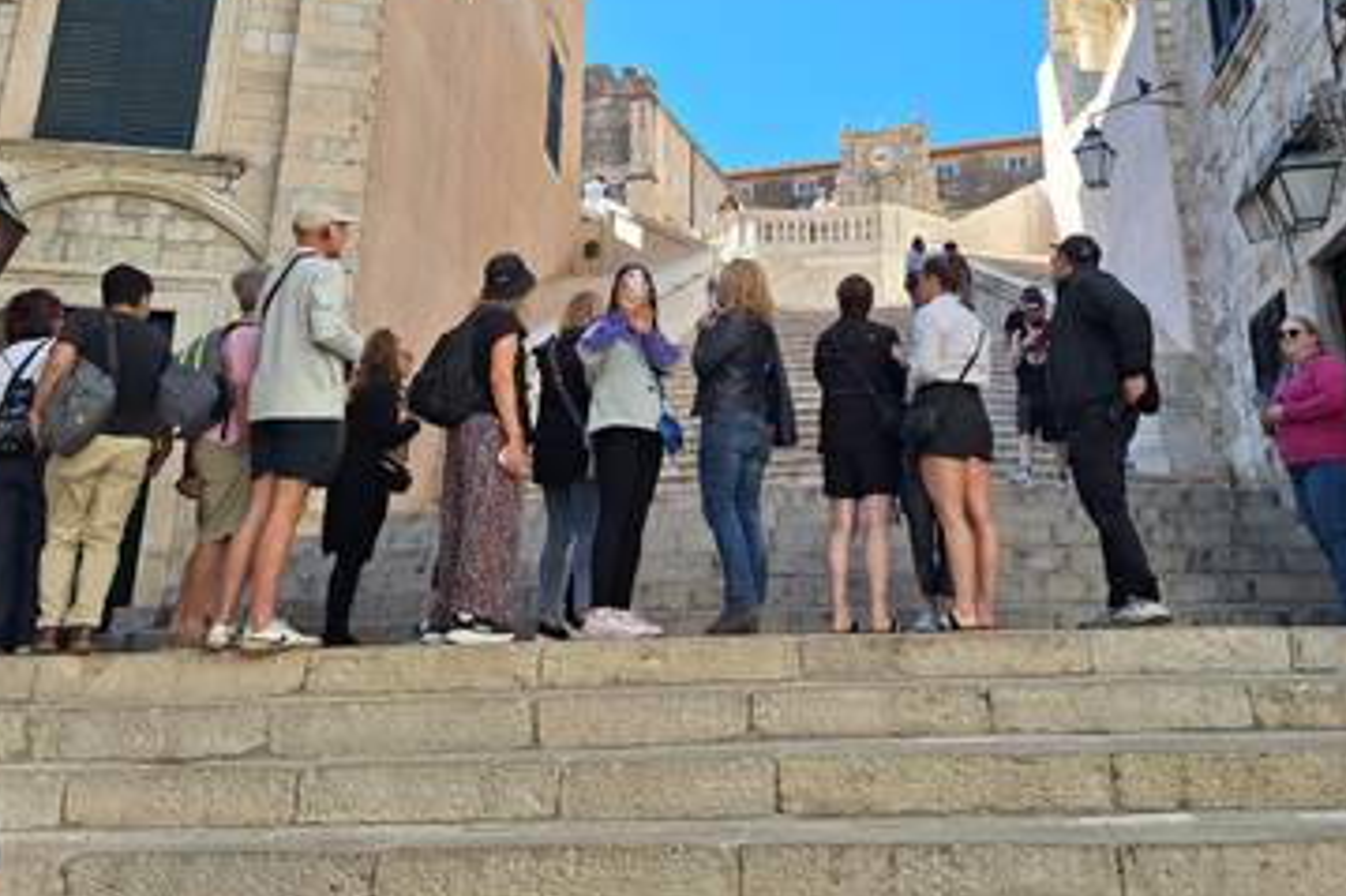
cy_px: 259
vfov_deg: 40.3
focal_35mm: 32
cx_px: 780
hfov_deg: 58.4
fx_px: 1196
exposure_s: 1/1451
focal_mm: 5.54
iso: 40
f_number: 1.8
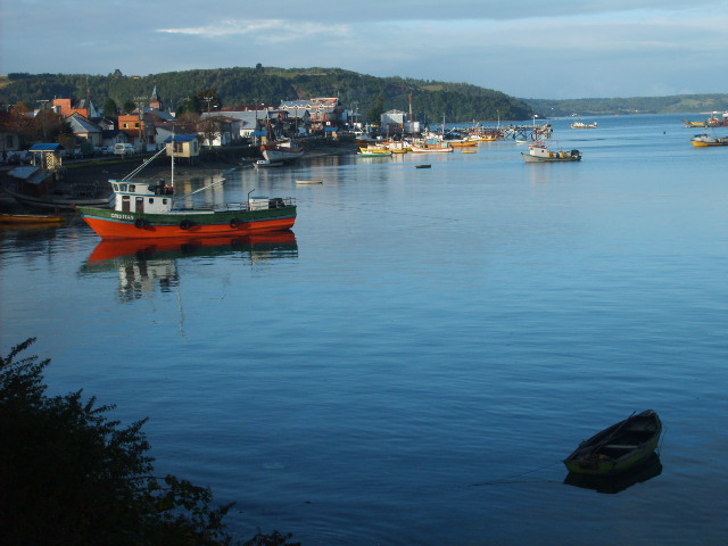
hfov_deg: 31.7
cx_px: 364
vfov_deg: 24.0
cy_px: 273
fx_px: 1283
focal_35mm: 61
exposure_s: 1/500
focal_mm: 10.3
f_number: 3.6
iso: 50
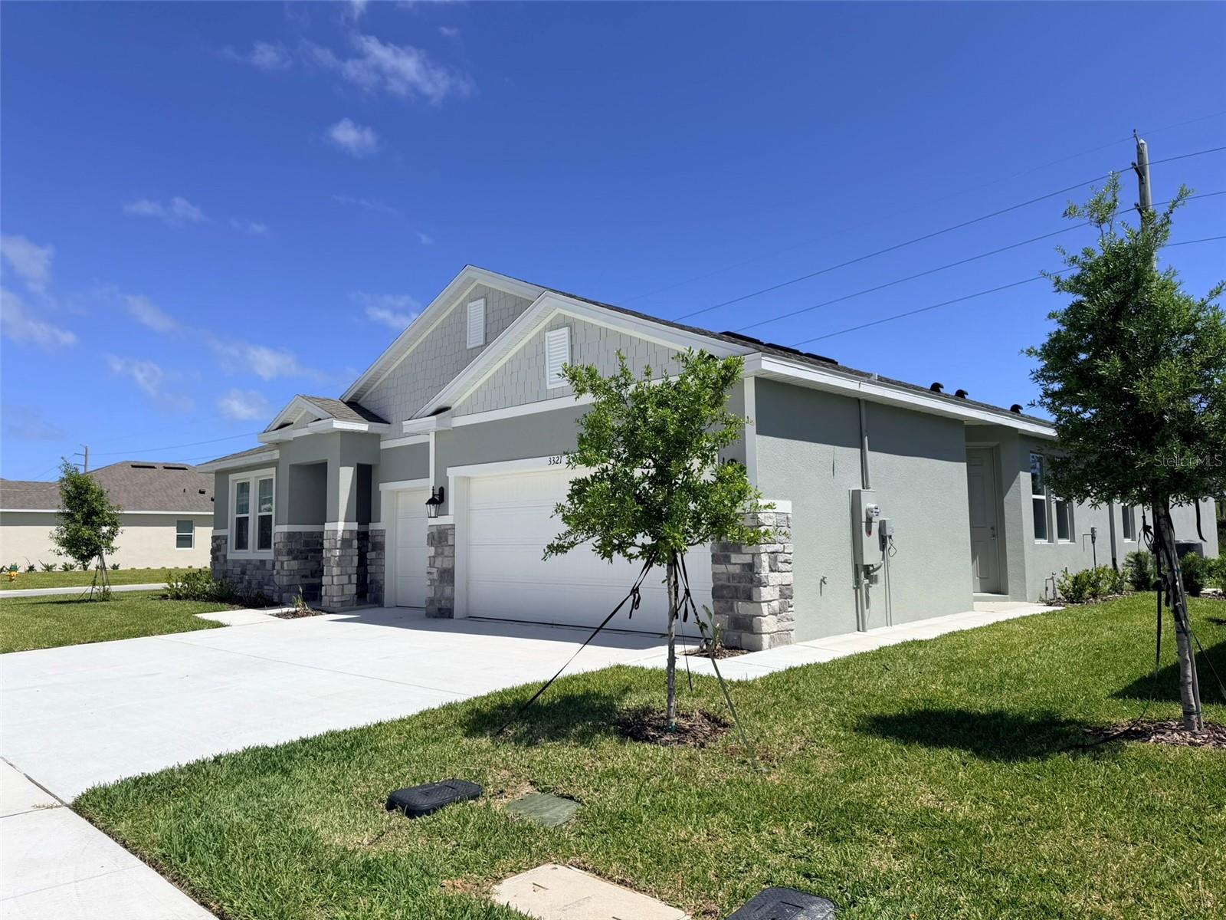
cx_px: 613
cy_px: 460
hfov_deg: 71.6
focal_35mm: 24
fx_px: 850
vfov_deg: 56.8
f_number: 1.78
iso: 80
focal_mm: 6.76
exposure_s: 1/8130
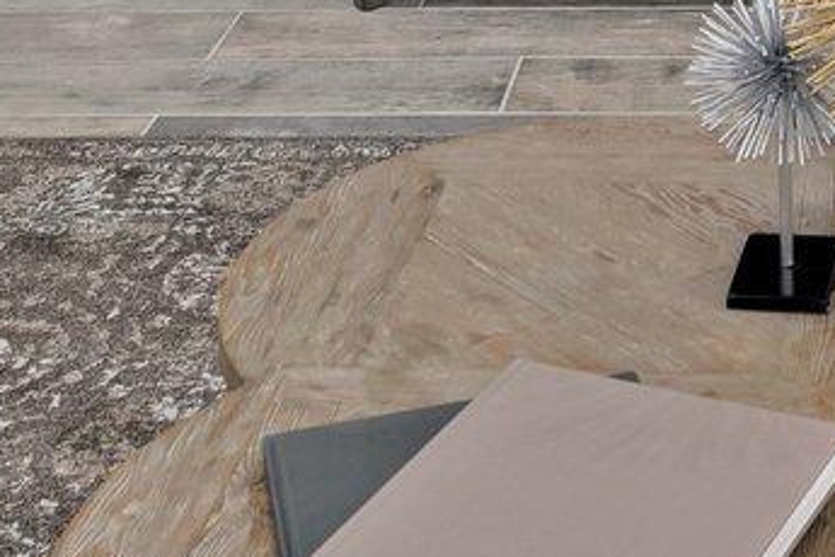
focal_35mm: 100
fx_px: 2313
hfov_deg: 19.6
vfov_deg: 11.1
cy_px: -854
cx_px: 905
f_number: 8
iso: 400
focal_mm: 16.8
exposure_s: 1/2
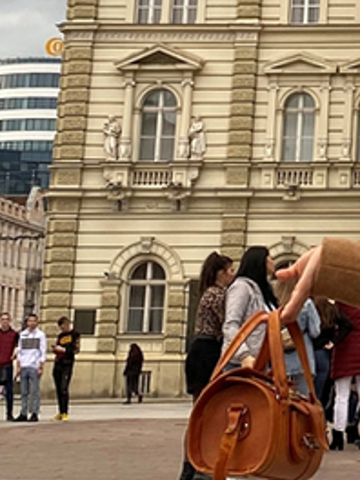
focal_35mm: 126
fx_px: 1747
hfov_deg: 11.2
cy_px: -75
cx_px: 593
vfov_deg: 15.2
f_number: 1.8
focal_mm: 4.25
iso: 80
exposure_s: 1/121
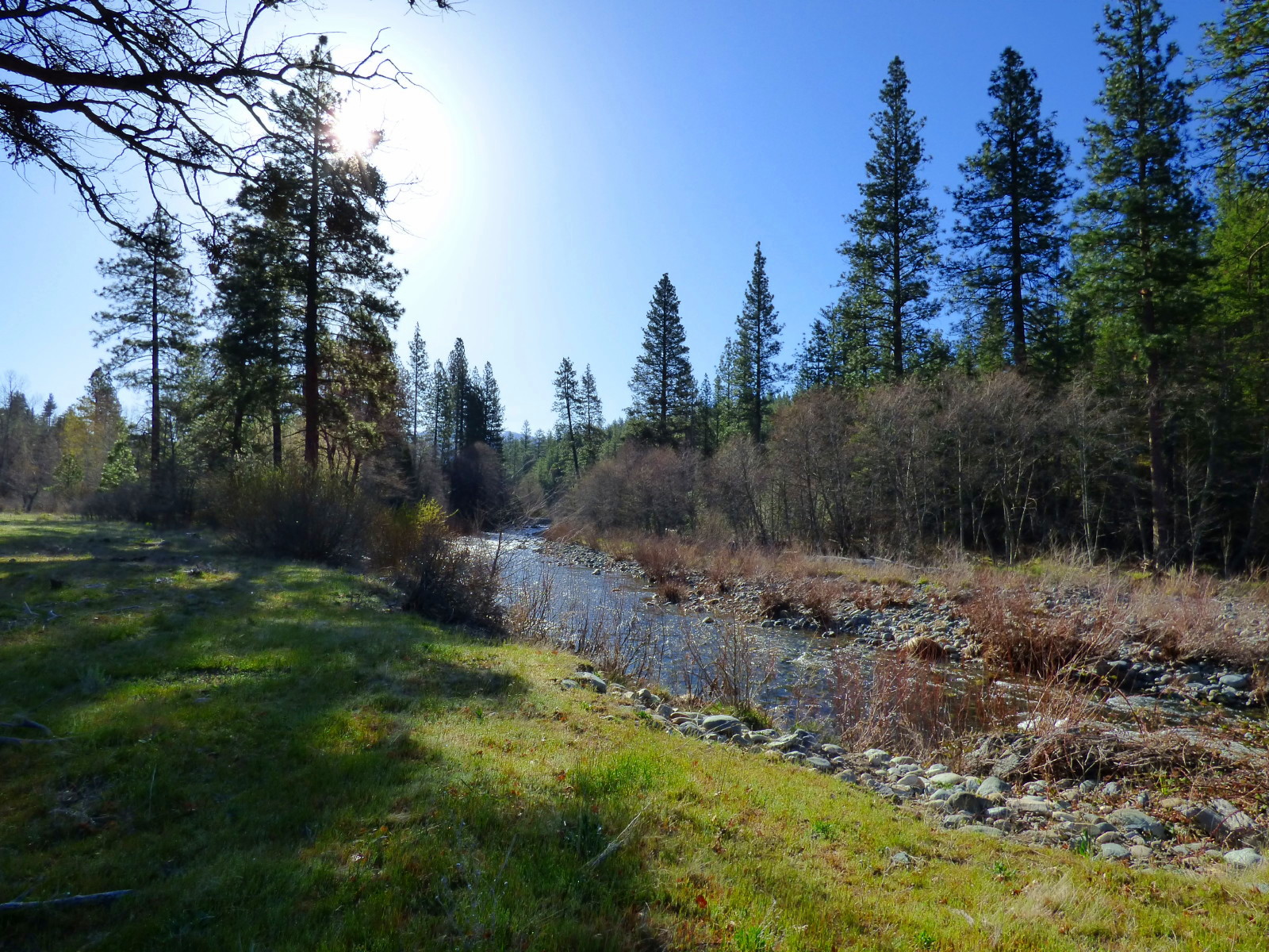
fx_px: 733
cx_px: 634
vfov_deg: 66.0
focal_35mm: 20
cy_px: 476
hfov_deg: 81.7
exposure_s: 1/640
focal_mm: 3.58
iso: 200
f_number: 5
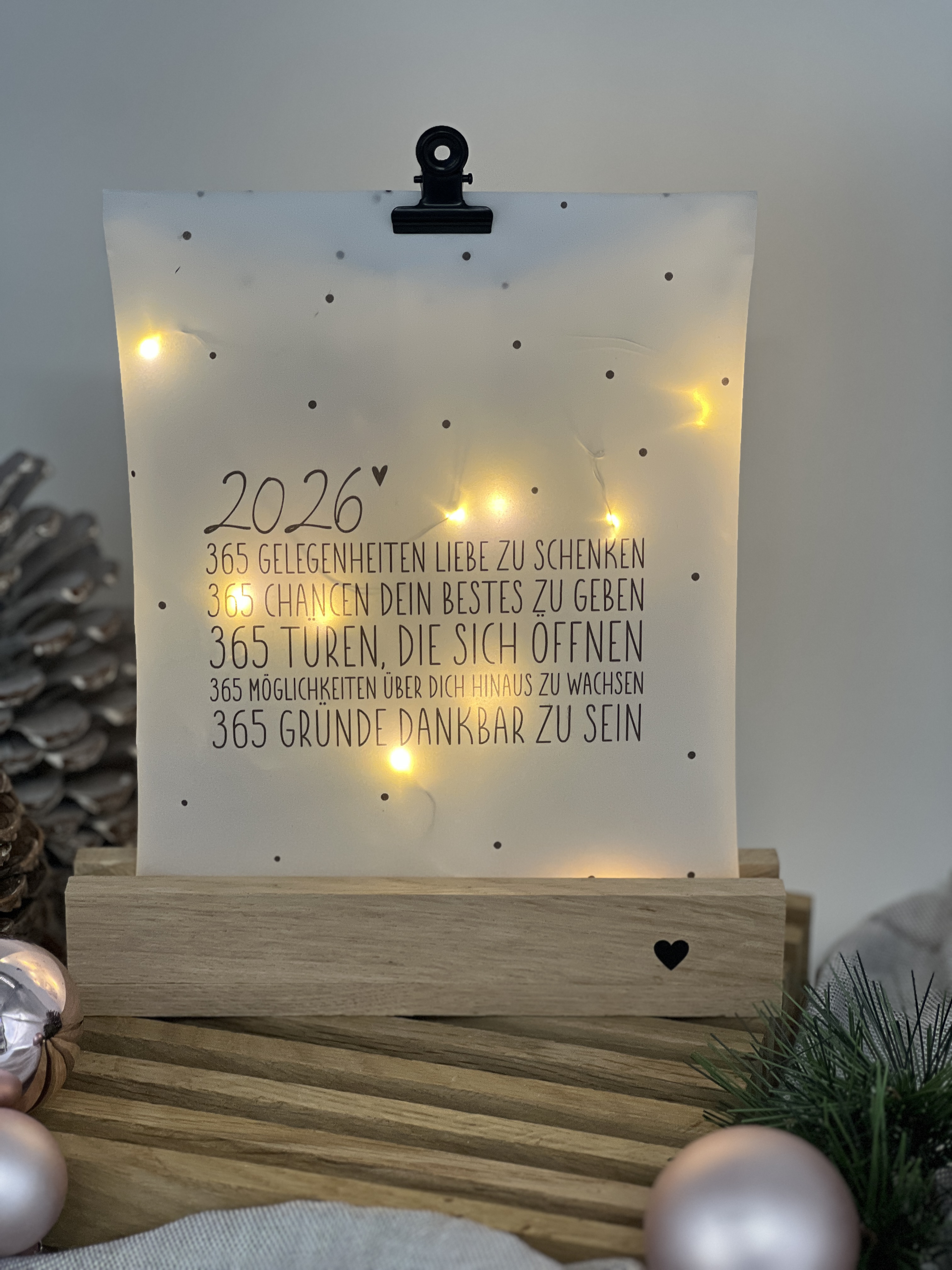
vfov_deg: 25.3
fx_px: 2824
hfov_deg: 19.1
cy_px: 635
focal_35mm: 77
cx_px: 476
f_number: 2.8
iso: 200
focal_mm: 9
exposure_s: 1/121
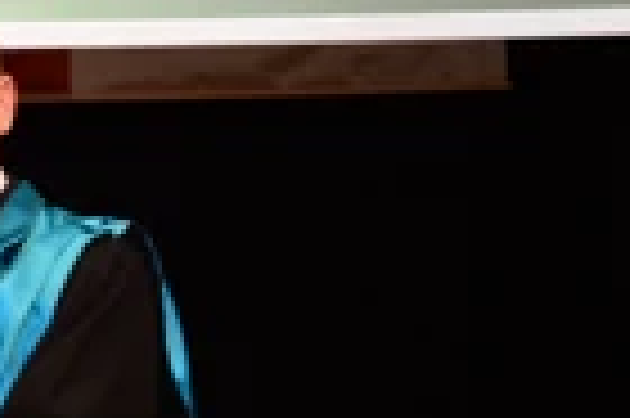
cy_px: 317
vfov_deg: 8.7
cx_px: -270
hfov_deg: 12.5
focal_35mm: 157
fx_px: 2744
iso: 1600
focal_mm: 50
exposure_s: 1/200
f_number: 4.5
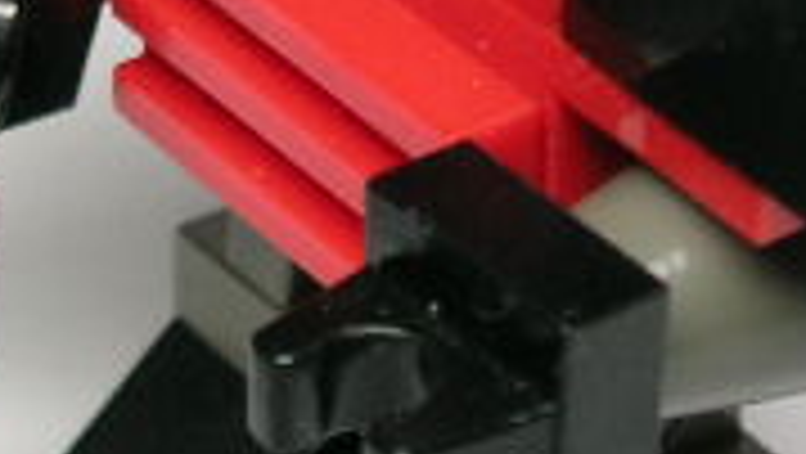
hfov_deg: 11.5
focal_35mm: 187
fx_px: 4000
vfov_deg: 6.5
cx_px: 293
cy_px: 22
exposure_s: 1/45.2
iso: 50
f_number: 3.1
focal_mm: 7.3
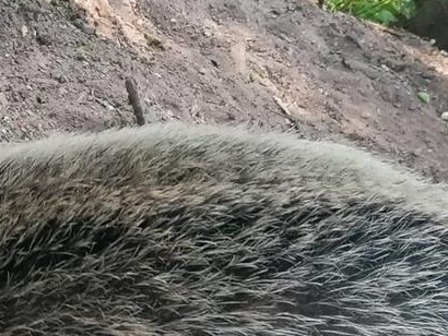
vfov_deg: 11.8
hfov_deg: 15.4
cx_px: -60
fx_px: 1606
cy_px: 348
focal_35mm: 124
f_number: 1.8
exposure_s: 1/50
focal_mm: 4.75
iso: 100
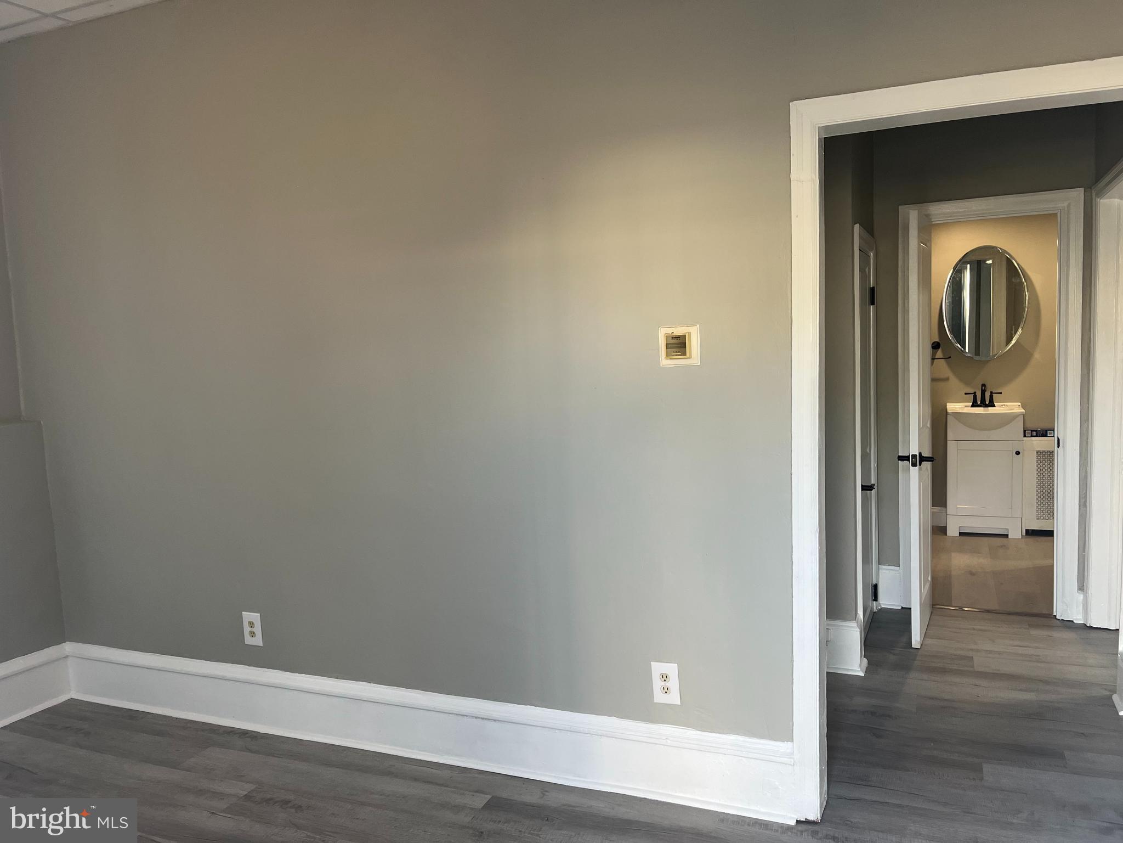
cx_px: 562
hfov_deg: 67.3
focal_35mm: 26
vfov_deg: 53.1
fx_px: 843
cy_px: 422
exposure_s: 1/60
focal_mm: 5.1
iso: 64
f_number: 1.6
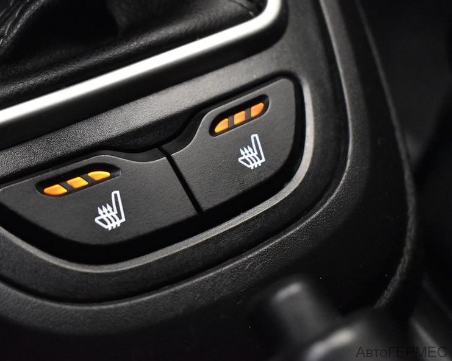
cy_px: 181
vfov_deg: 23.5
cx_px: 179
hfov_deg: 29.1
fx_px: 870
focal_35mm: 65
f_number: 4.8
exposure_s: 1/60
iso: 6400
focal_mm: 38
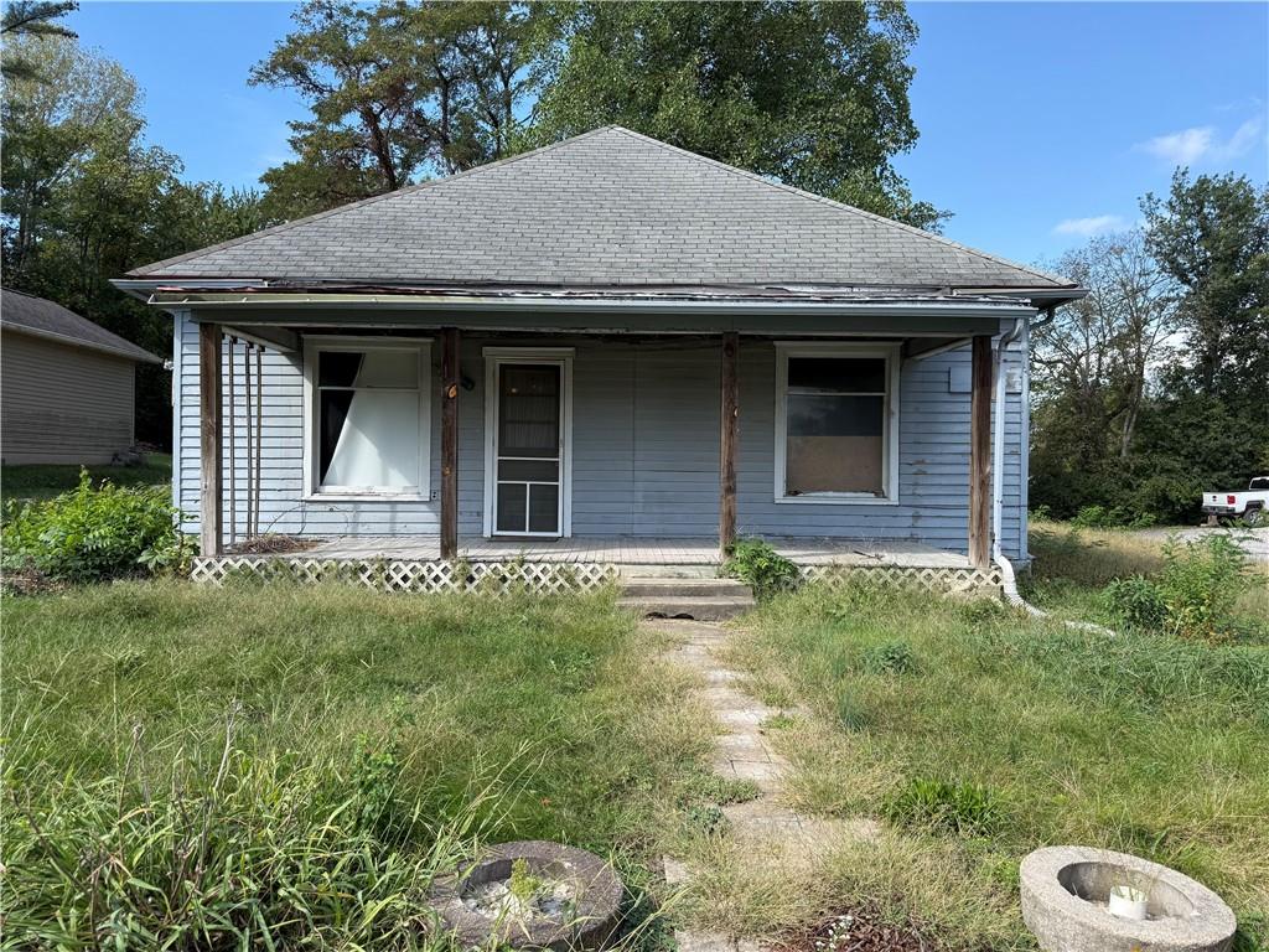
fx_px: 880
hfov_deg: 71.6
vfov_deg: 56.8
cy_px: 476
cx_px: 634
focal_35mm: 24
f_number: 1.78
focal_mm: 6.76
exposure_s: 1/1464
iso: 80
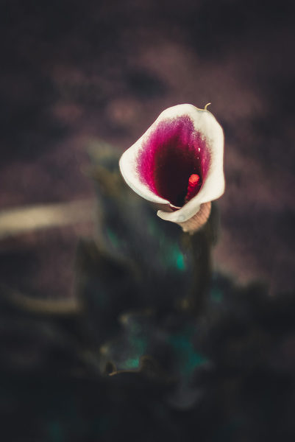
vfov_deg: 16.0
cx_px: 148
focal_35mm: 128
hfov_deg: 10.7
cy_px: 221
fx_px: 1570
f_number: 1.8
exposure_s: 1/2000
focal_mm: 85
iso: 100
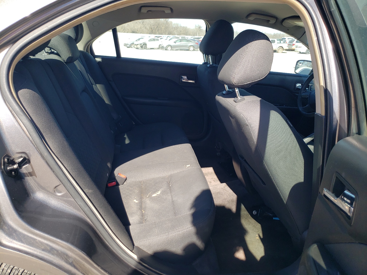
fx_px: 276
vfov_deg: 53.1
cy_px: 138
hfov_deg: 67.3
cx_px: 184
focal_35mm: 26
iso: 50
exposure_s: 1/714
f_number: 1.5
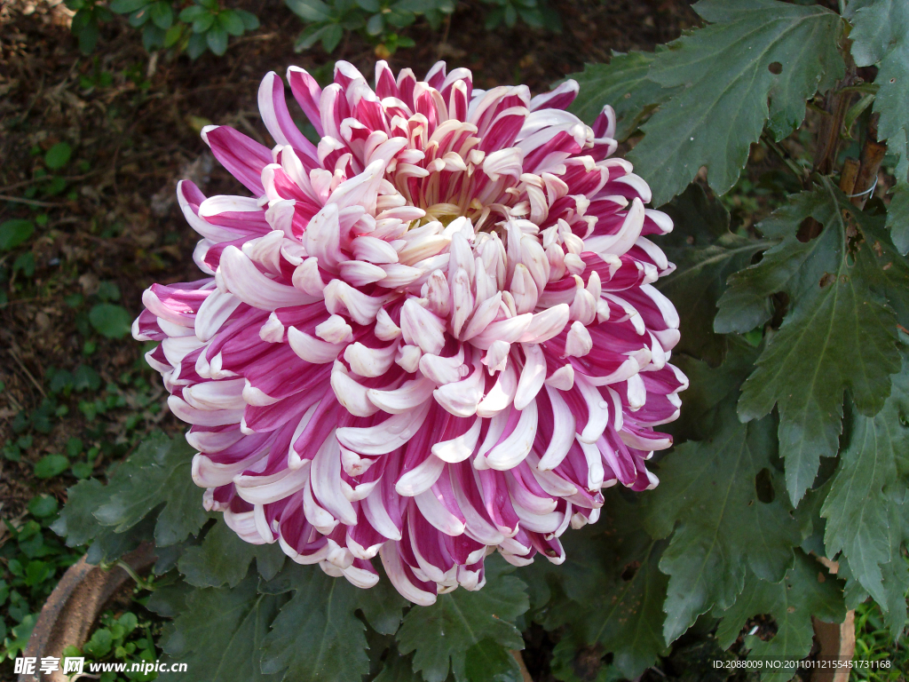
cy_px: 341
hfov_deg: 43.9
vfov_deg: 33.6
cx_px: 454
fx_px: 1129
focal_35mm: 43
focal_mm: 7.1
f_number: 3.1
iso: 80
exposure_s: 1/125
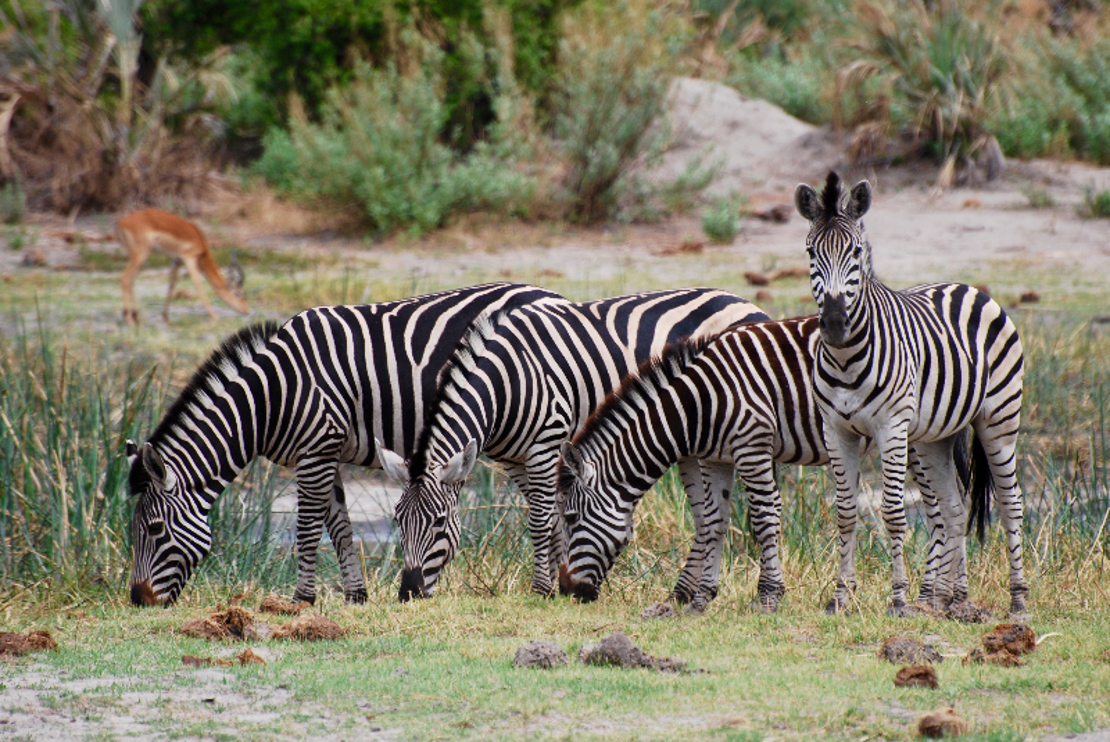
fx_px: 13887
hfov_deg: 4.6
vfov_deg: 3.1
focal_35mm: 450
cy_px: 371
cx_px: 555
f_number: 5.6
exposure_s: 1/640
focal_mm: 300
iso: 200
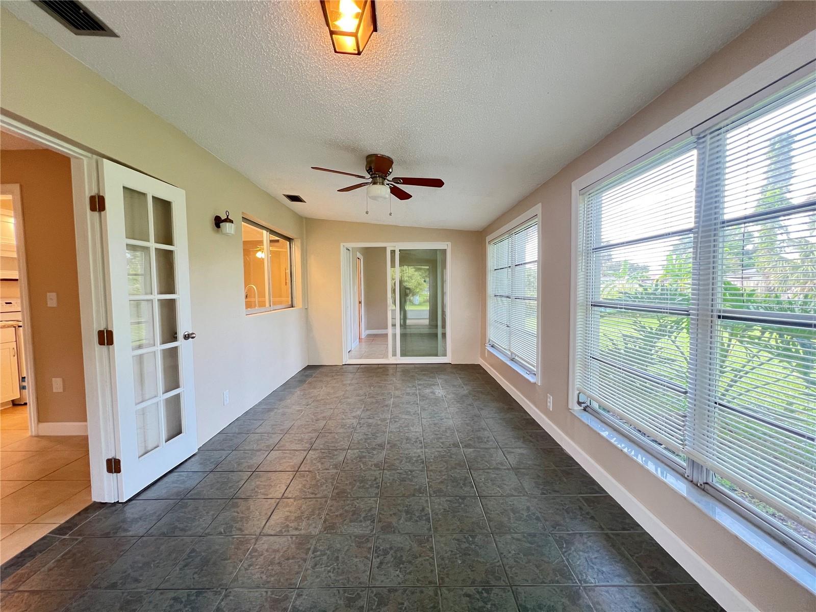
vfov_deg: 89.9
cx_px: 408
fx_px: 306
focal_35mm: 13
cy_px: 306
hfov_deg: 106.2
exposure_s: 1/60
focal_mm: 1.57
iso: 250
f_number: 1.8
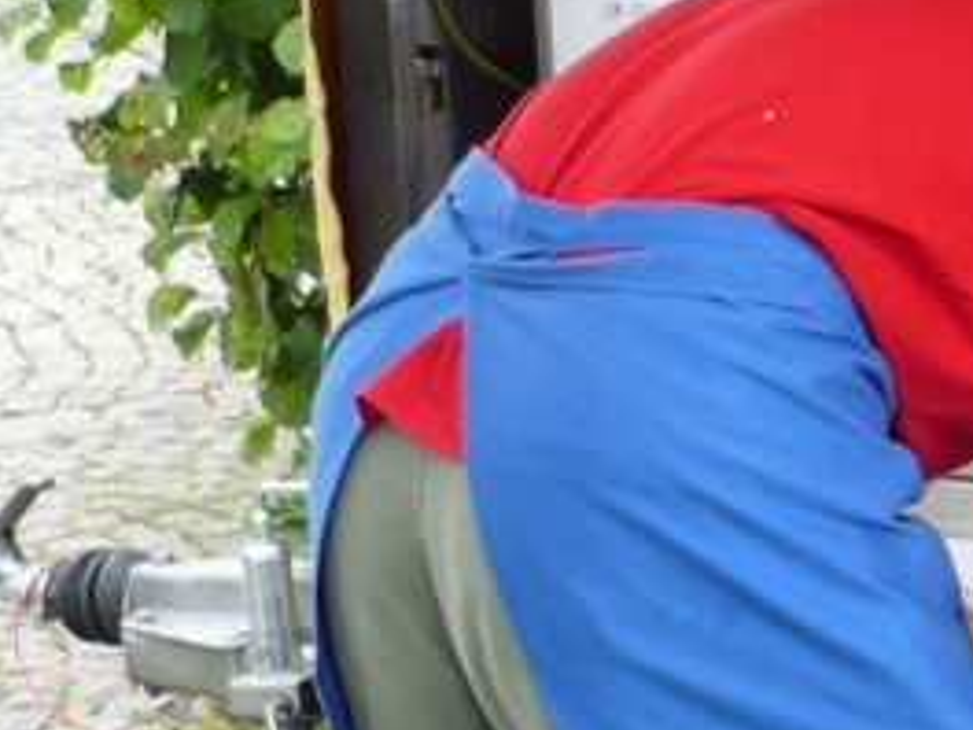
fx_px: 3823
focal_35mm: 136
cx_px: 1854
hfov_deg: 12.9
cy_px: 509
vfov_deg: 10.9
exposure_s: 1/80
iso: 100
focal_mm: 5.8
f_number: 2.8
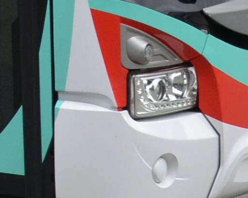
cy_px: -285
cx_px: -478
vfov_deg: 4.5
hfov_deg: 5.4
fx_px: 2485
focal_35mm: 339
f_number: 5
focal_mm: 25
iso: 400
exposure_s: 1/1250
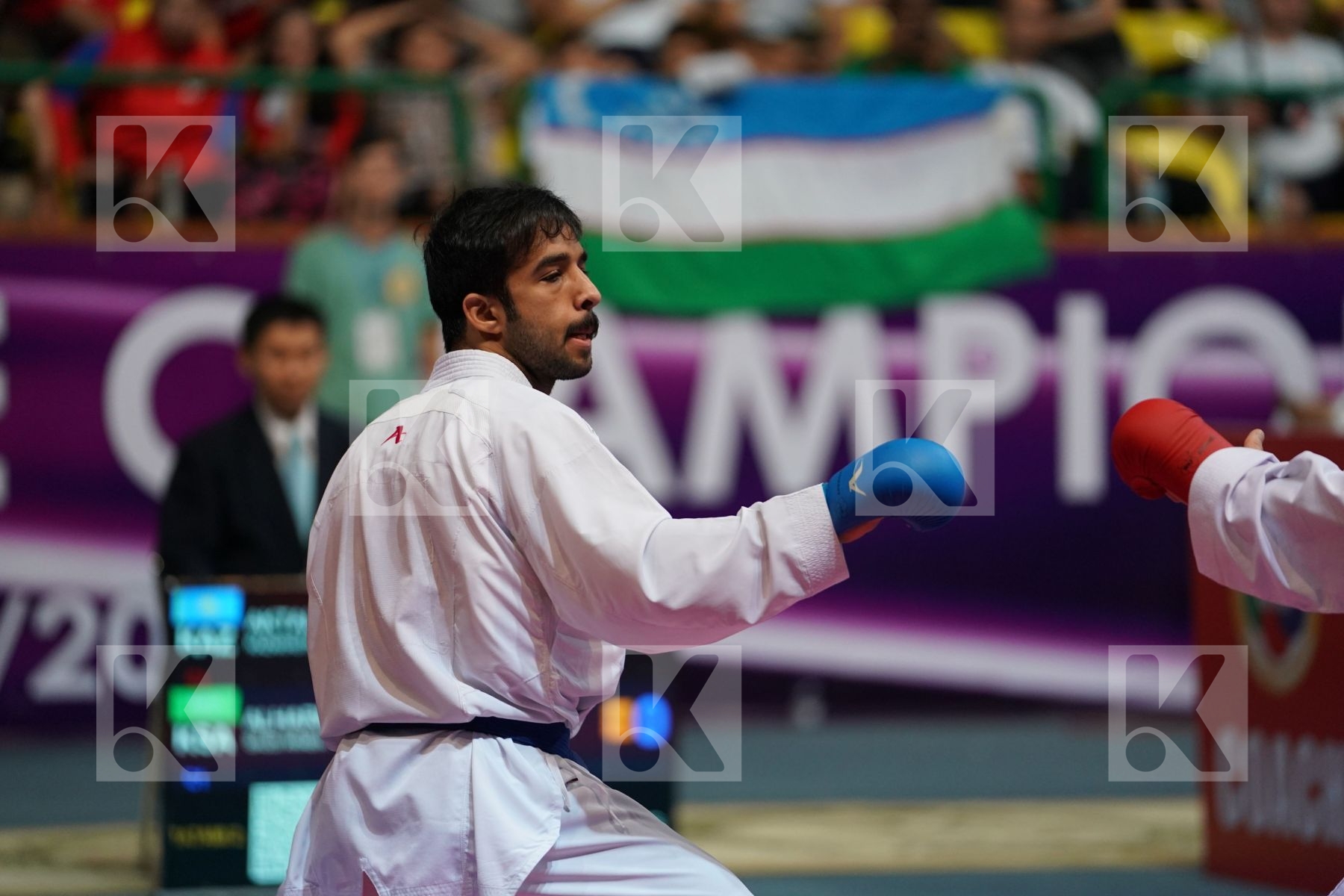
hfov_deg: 11.0
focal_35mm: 187
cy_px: 448
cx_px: 672
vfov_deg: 7.3
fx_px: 6981
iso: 2000
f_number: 2.8
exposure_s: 1/500
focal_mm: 187
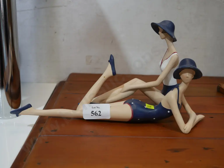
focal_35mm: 40
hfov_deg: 46.8
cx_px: 112
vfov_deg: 36.0
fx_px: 259
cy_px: 84
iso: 320
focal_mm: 20
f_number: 4.5
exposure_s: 1/60
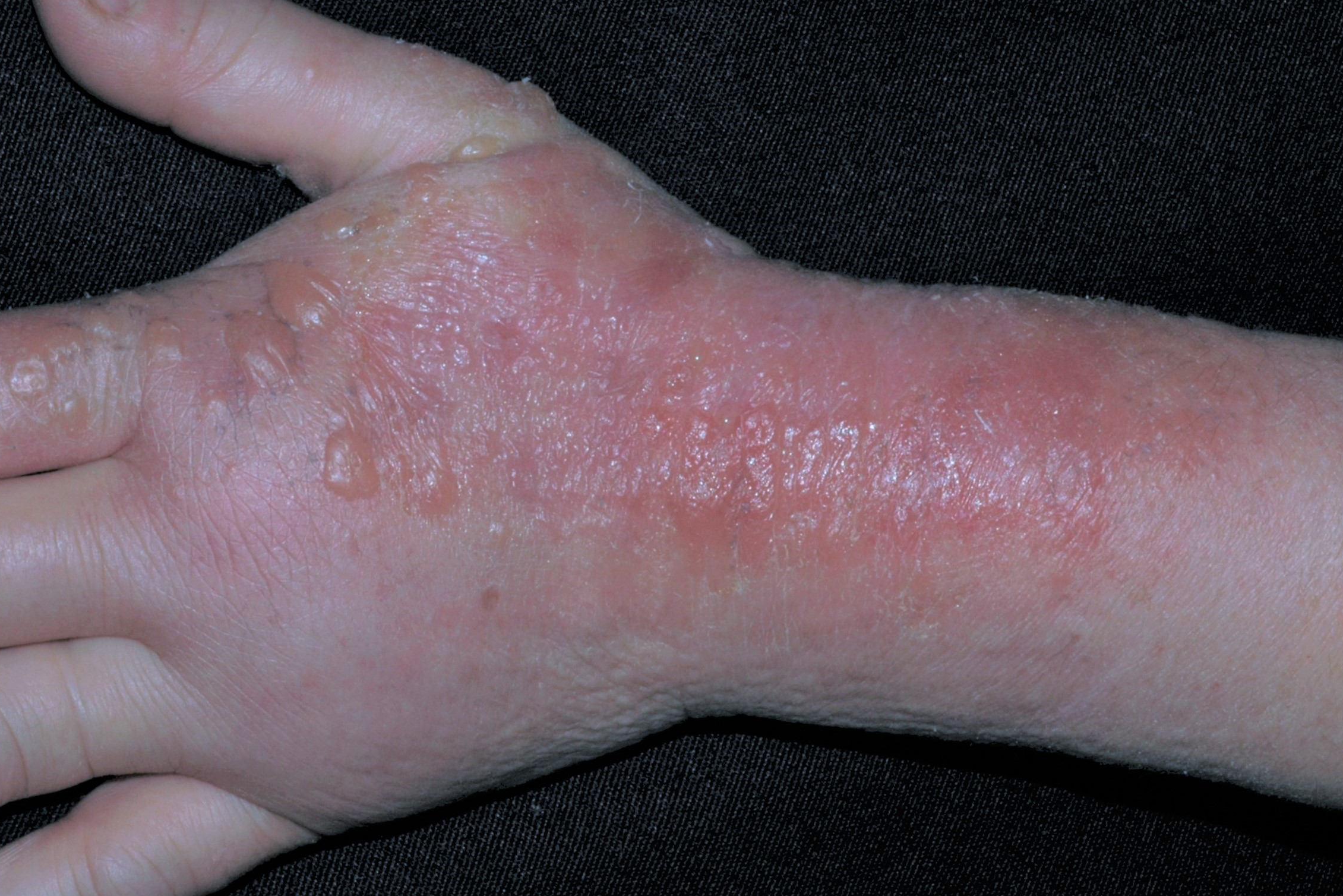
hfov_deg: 22.4
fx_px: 3395
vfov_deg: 15.0
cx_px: 672
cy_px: 451
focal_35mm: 91
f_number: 32
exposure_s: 1/60
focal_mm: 60
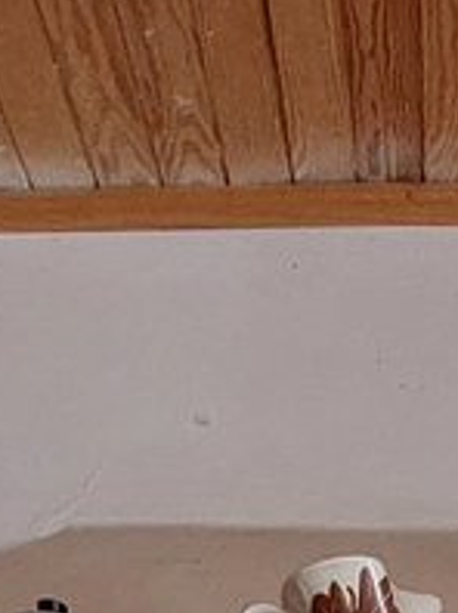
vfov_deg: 14.6
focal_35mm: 71
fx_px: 1255
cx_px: 489
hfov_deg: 19.9
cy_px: 1523
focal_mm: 1.74
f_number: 2.2
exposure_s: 1/50
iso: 320
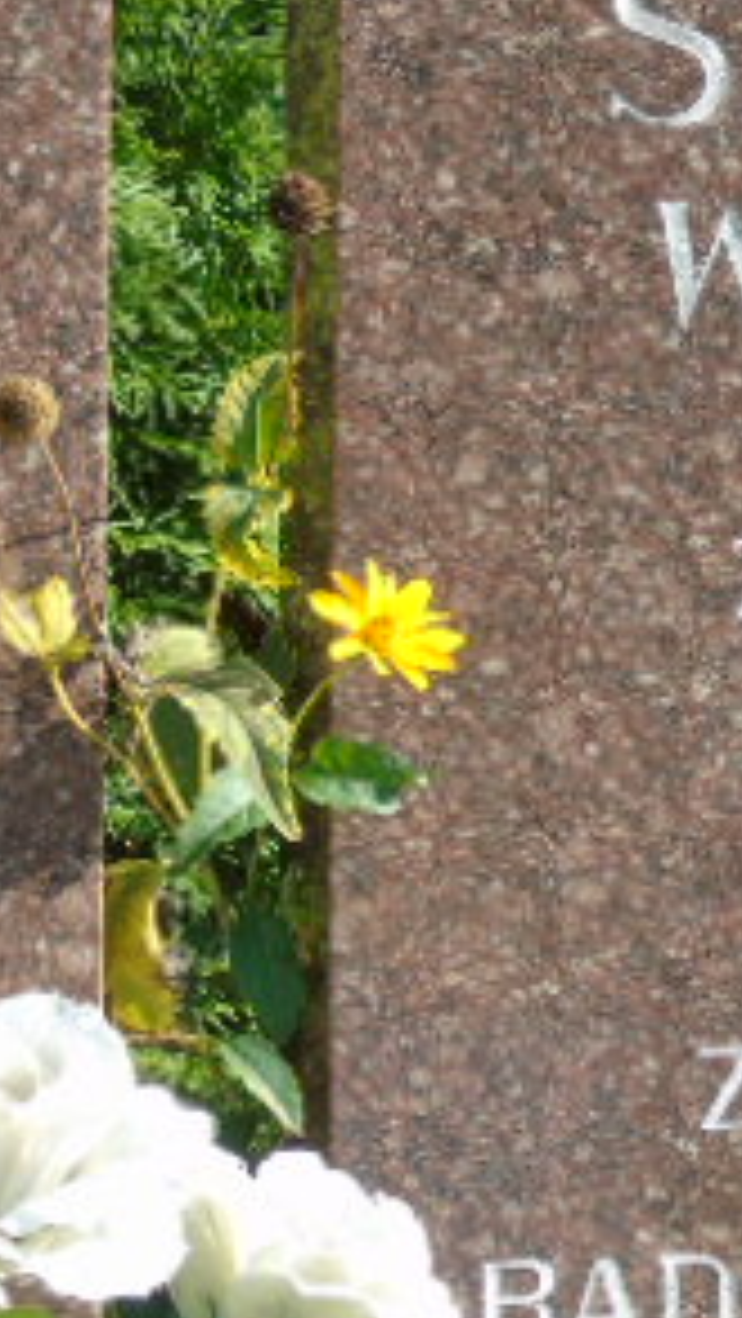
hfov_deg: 3.2
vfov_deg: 5.6
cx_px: 702
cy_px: 706
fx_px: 13455
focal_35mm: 385
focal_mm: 29
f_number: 4.9
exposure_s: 1/200
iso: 80
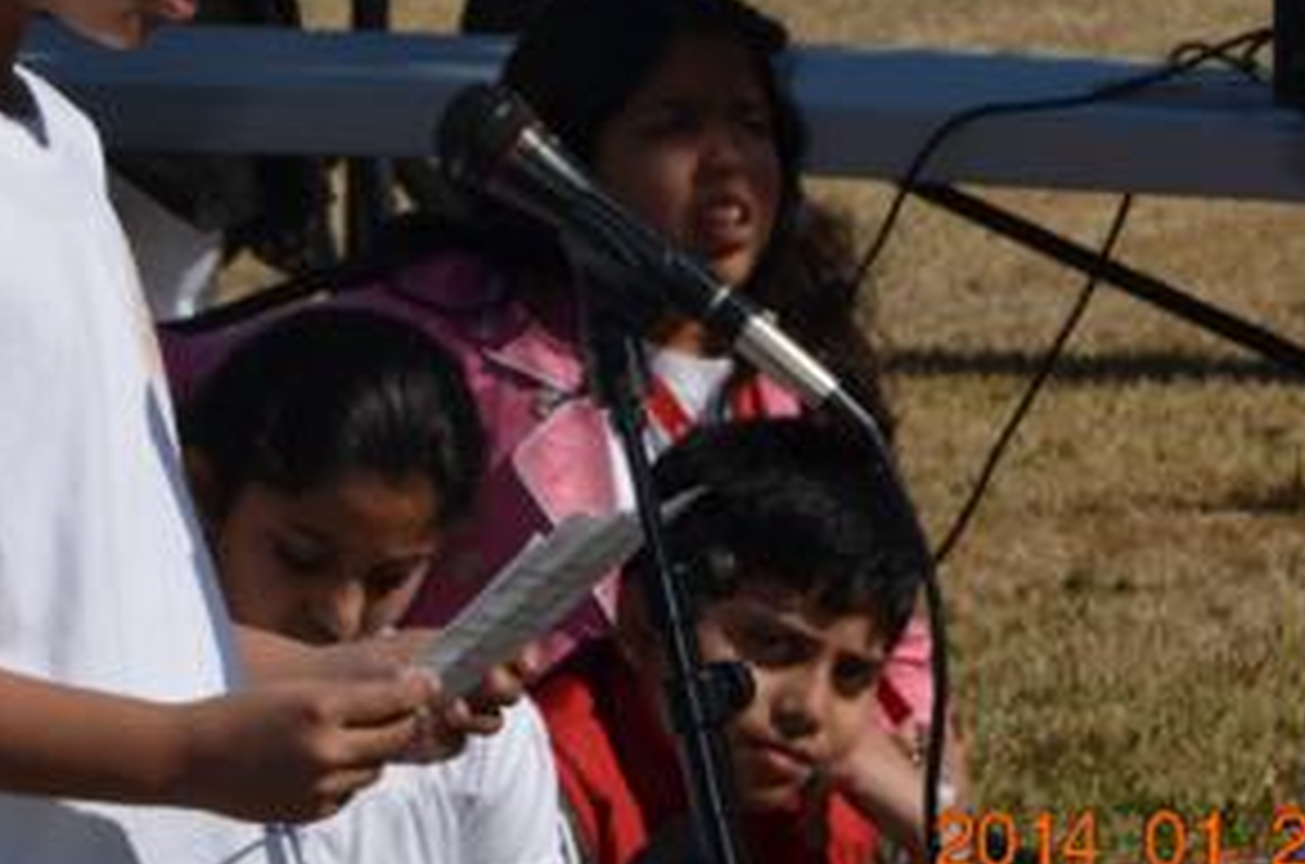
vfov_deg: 3.9
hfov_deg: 5.9
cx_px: 194
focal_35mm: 347
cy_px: 32
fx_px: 12555
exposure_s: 1/200
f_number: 14
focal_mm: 105
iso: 100
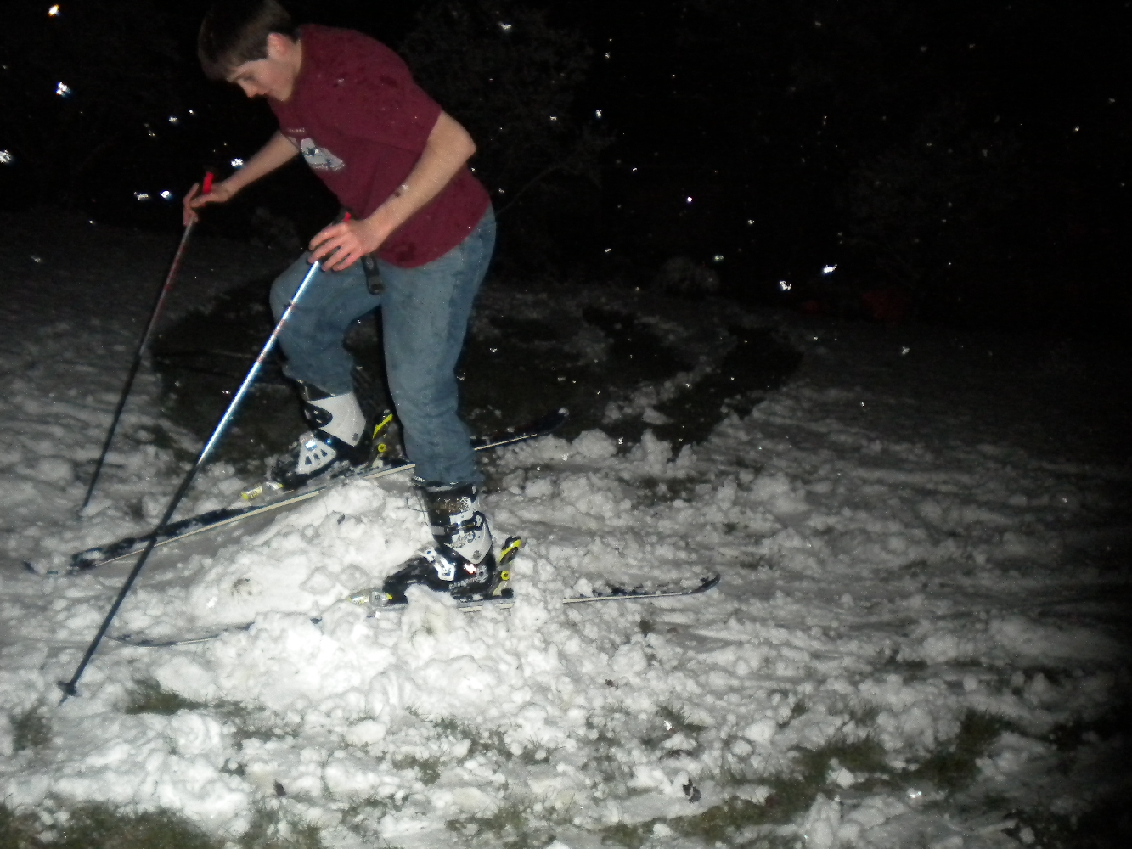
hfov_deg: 52.6
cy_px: 424
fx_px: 1145
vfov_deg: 40.7
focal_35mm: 35
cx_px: 566
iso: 400
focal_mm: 6.3
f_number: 3.1
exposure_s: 1/30
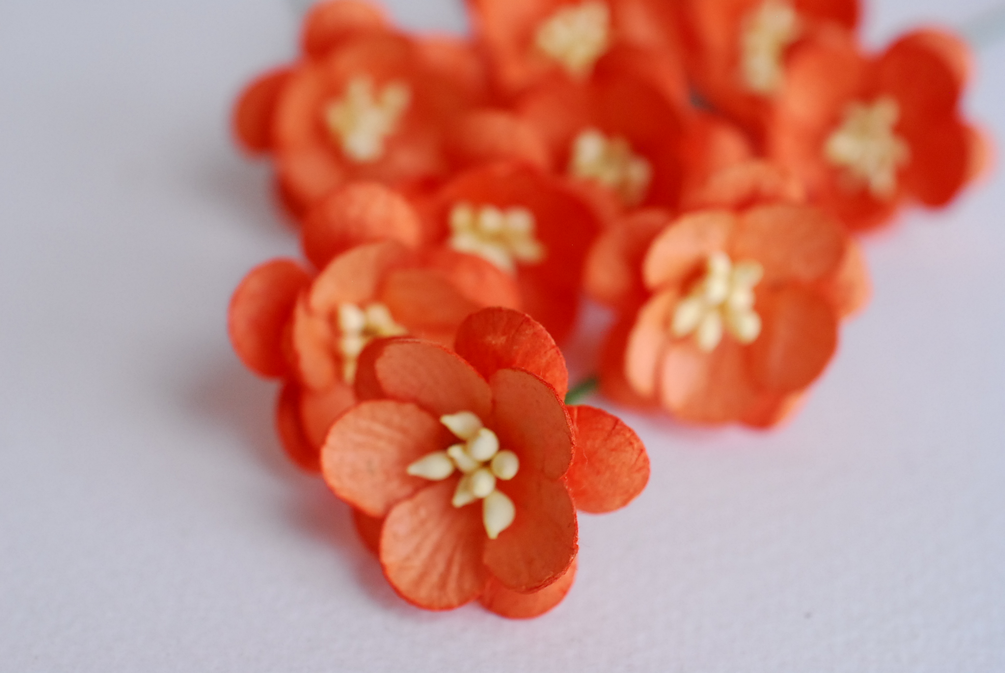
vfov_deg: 22.7
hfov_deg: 33.4
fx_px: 1677
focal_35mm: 60
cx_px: 502
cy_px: 336
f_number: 5.6
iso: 800
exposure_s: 1/80
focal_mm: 40
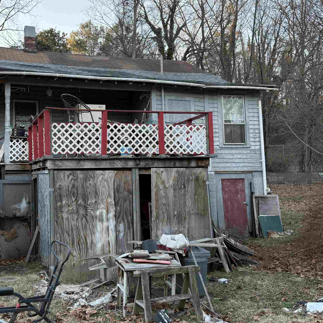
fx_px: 412
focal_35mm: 39
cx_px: 102
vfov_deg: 42.8
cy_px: 154
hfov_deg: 42.2
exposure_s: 1/243
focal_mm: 6.76
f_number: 1.78
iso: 100
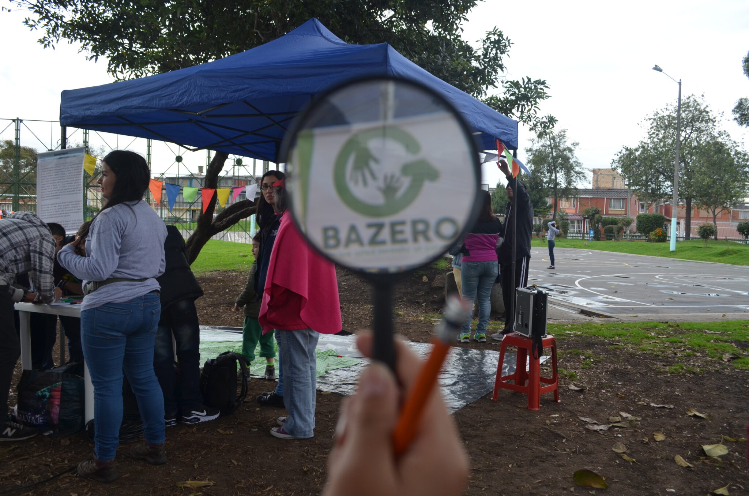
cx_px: 374
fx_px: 623
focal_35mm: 30
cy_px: 248
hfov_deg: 62.0
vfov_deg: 43.4
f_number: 5.6
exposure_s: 1/125
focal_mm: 20
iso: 220
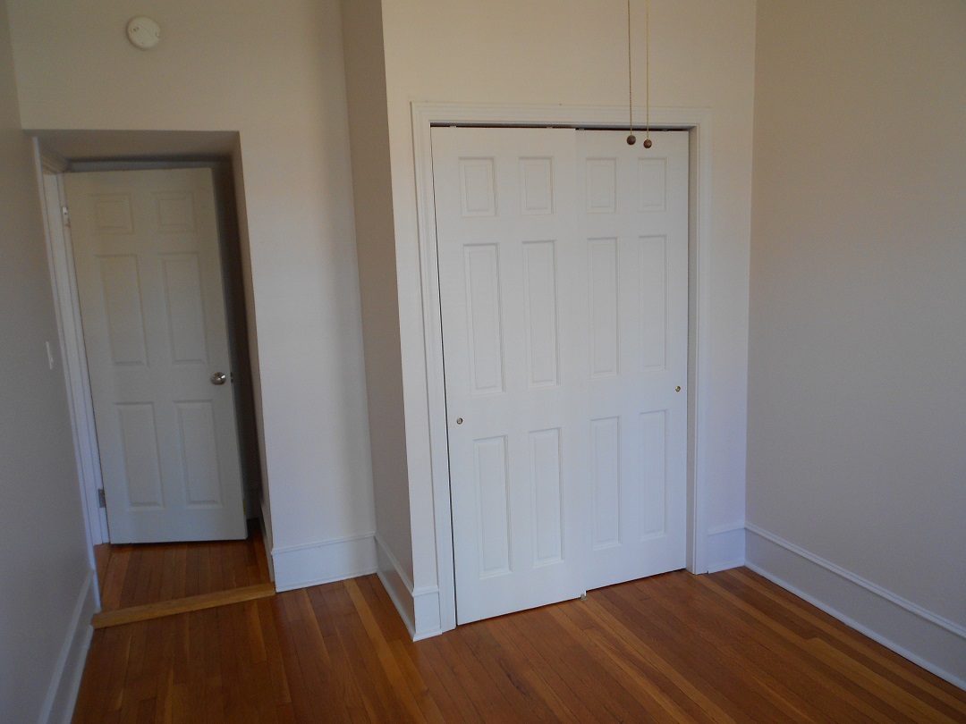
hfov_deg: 67.3
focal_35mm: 26
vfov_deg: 53.1
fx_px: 726
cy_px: 362
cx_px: 483
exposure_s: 1/30
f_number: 3.2
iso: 100
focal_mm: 4.6
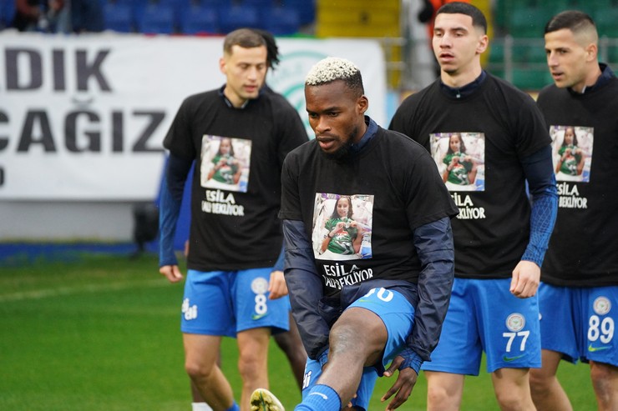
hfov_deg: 10.3
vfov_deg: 6.9
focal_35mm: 200
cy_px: 206
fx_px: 3432
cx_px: 309
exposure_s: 1/2000
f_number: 5.6
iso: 10000
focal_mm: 200
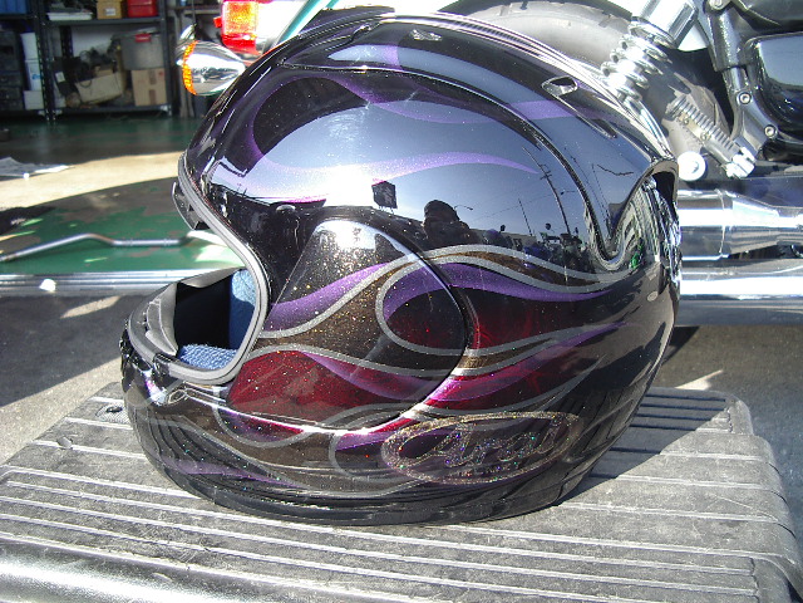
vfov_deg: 37.7
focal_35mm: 38
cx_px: 402
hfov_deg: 49.0
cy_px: 302
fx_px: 881
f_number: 2.6
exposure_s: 1/125
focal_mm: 5.8
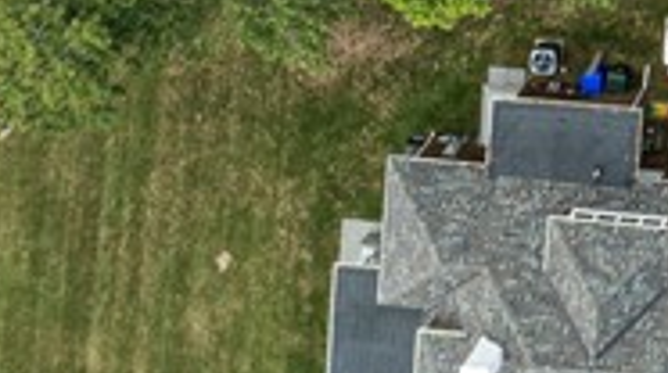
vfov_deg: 7.3
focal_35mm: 144
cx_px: 1217
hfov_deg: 13.4
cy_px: -789
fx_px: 2547
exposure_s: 1/120
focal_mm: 12.29
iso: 100
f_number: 5
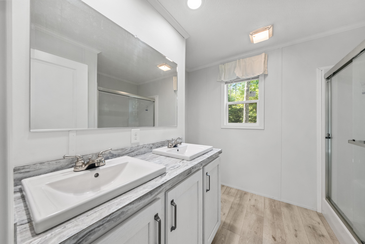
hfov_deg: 112.6
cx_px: 182
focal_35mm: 12
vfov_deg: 90.0
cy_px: 122
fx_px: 122
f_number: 8
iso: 500
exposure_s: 1/10
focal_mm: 8
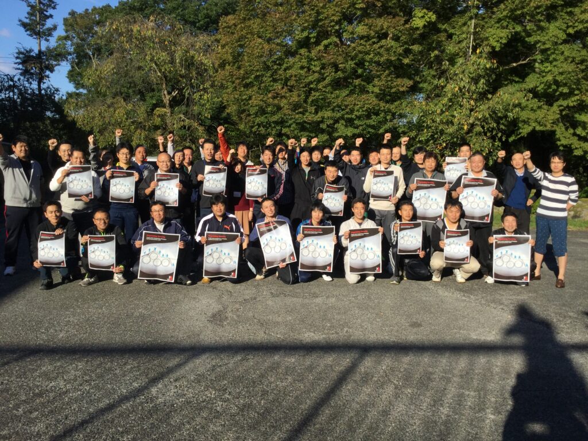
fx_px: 527
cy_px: 220
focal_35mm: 31
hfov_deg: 58.4
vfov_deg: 45.4
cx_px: 294
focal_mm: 3.3
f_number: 2.4
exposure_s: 1/1359
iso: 25
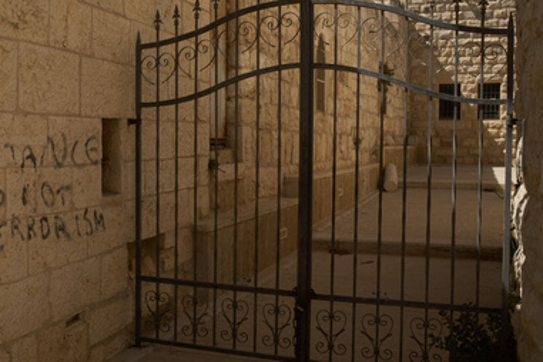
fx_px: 709
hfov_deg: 41.5
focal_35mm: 47
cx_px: 192
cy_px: 162
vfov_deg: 28.6
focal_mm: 35
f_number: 16
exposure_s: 1/500
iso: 500
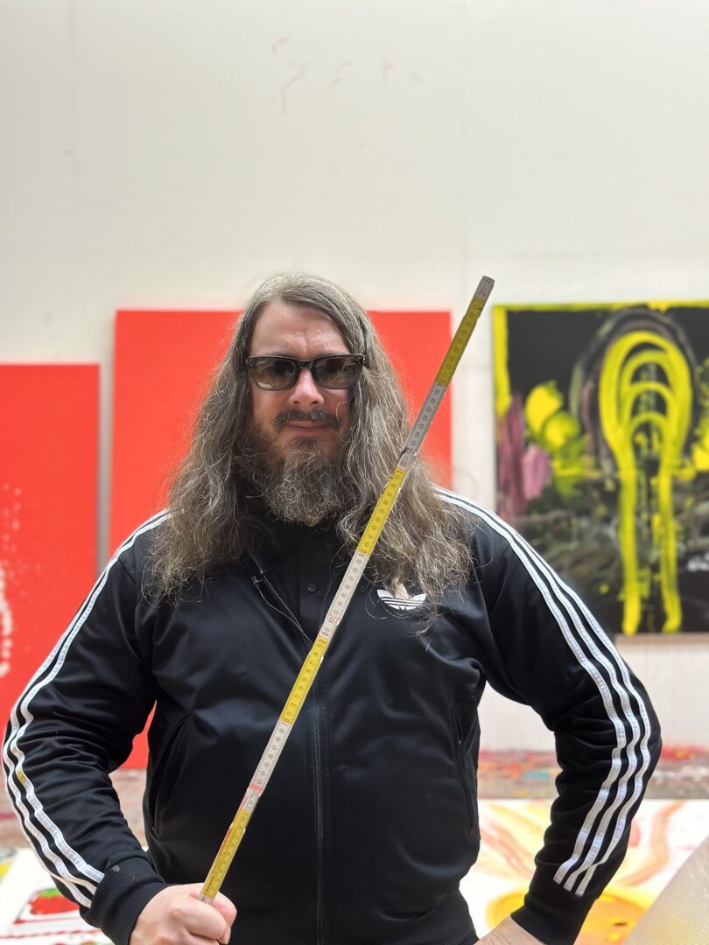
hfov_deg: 30.3
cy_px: 472
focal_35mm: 48
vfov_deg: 39.7
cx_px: 354
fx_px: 1311
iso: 64
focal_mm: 6.86
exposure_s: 1/100
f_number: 1.78
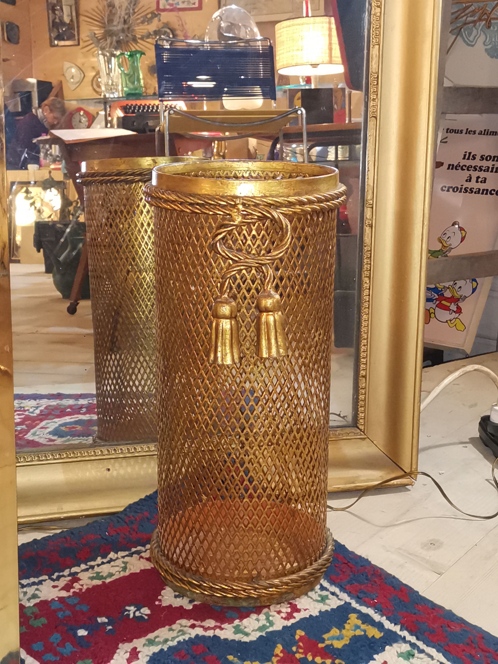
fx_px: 978
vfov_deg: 37.5
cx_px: 249
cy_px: 332
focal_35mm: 51
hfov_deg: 28.6
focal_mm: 4.75
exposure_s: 1/33.3
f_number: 1.8
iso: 500
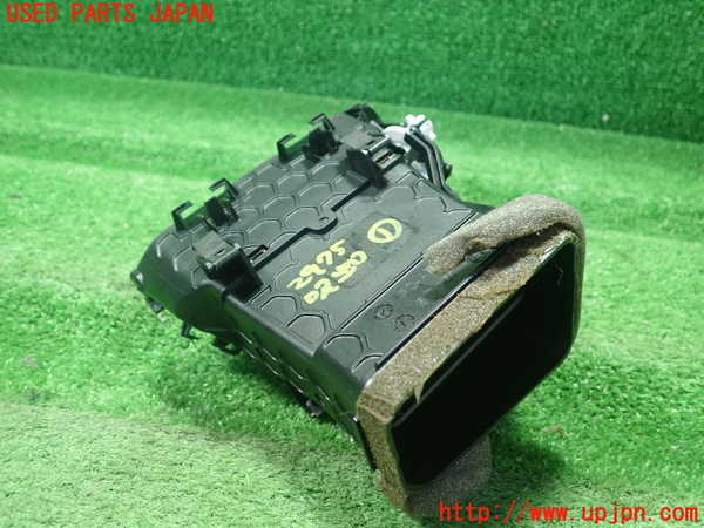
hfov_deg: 60.0
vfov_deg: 46.8
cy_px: 264
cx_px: 352
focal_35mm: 30
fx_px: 610
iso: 800
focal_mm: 5.5
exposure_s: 1/100
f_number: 2.3
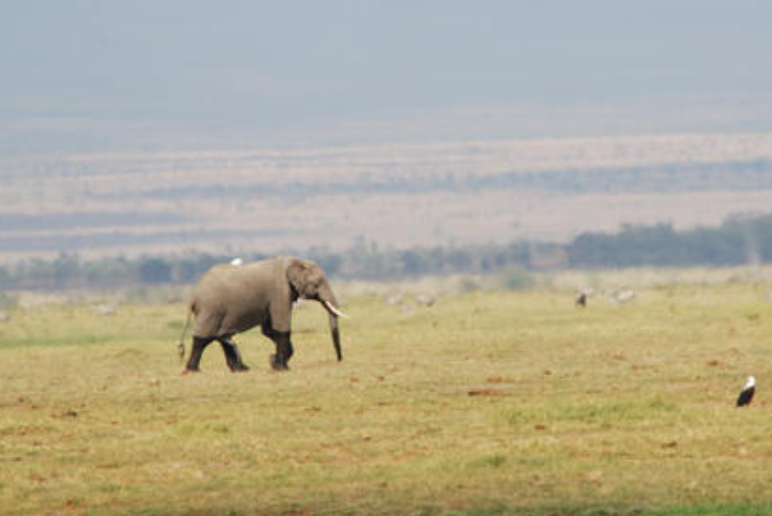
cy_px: 245
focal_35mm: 1024
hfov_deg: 2.0
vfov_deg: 1.3
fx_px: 21974
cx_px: 450
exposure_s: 1/400
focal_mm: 400
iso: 100
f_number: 5.6
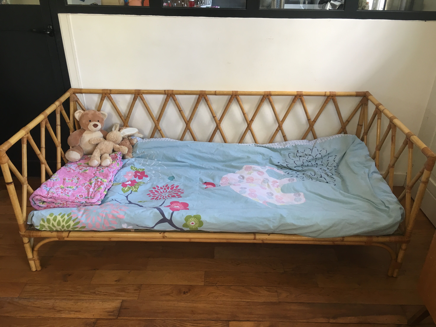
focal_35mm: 29
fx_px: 365
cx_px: 218
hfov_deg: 61.7
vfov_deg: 48.2
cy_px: 164
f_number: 2.2
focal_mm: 4.15
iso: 80
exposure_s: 1/33
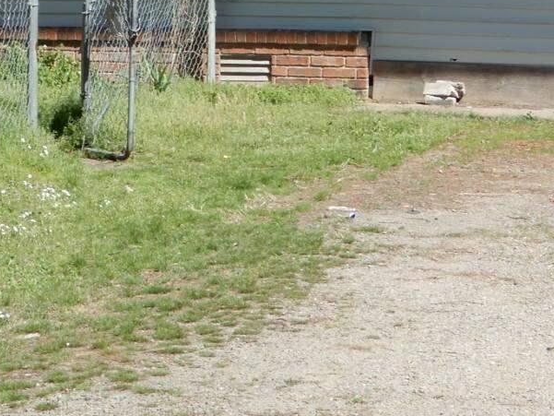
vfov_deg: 8.6
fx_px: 2721
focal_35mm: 170
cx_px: 172
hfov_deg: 11.6
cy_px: -112
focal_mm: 8
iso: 80
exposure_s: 1/500
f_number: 4
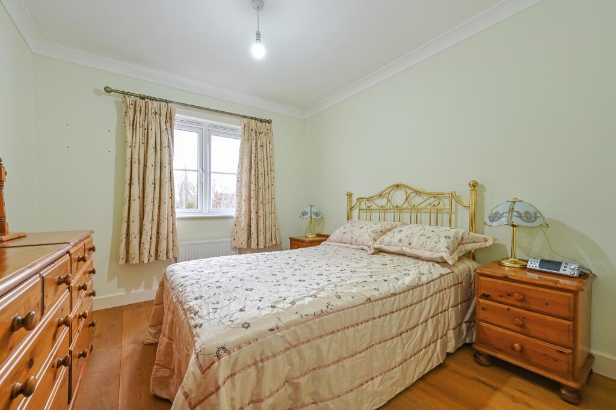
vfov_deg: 81.2
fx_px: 239
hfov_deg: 104.3
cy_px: 205
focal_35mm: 14
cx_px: 308
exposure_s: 1/20
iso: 400
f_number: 8
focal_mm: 14
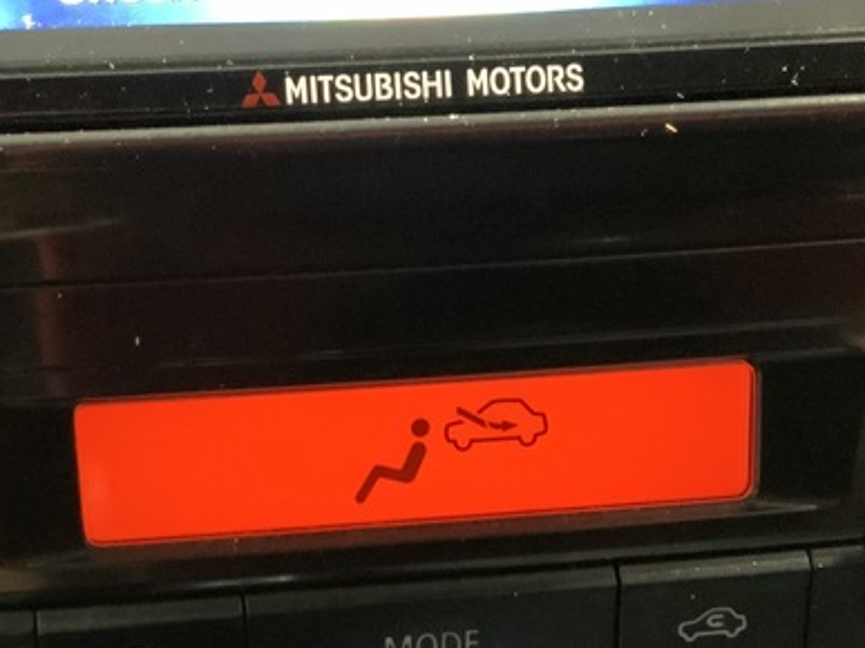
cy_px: 568
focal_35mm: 72
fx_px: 1799
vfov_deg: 20.1
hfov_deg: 27.0
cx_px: 380
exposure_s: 1/24
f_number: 1.8
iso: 500
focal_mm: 3
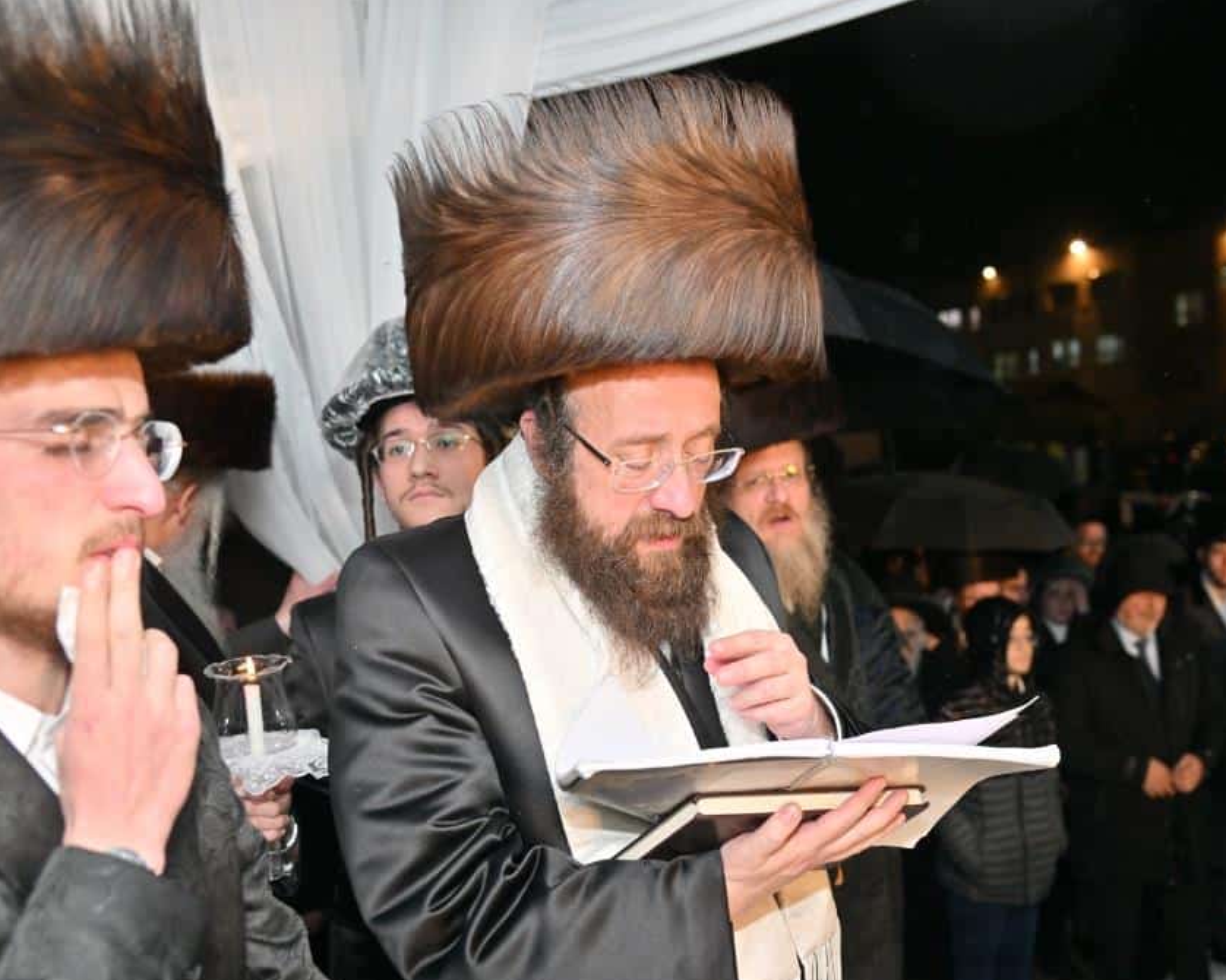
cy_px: 495
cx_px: 720
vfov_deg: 38.2
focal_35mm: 39
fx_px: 1415
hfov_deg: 46.7
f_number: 4
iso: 320
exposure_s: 1/200
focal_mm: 34
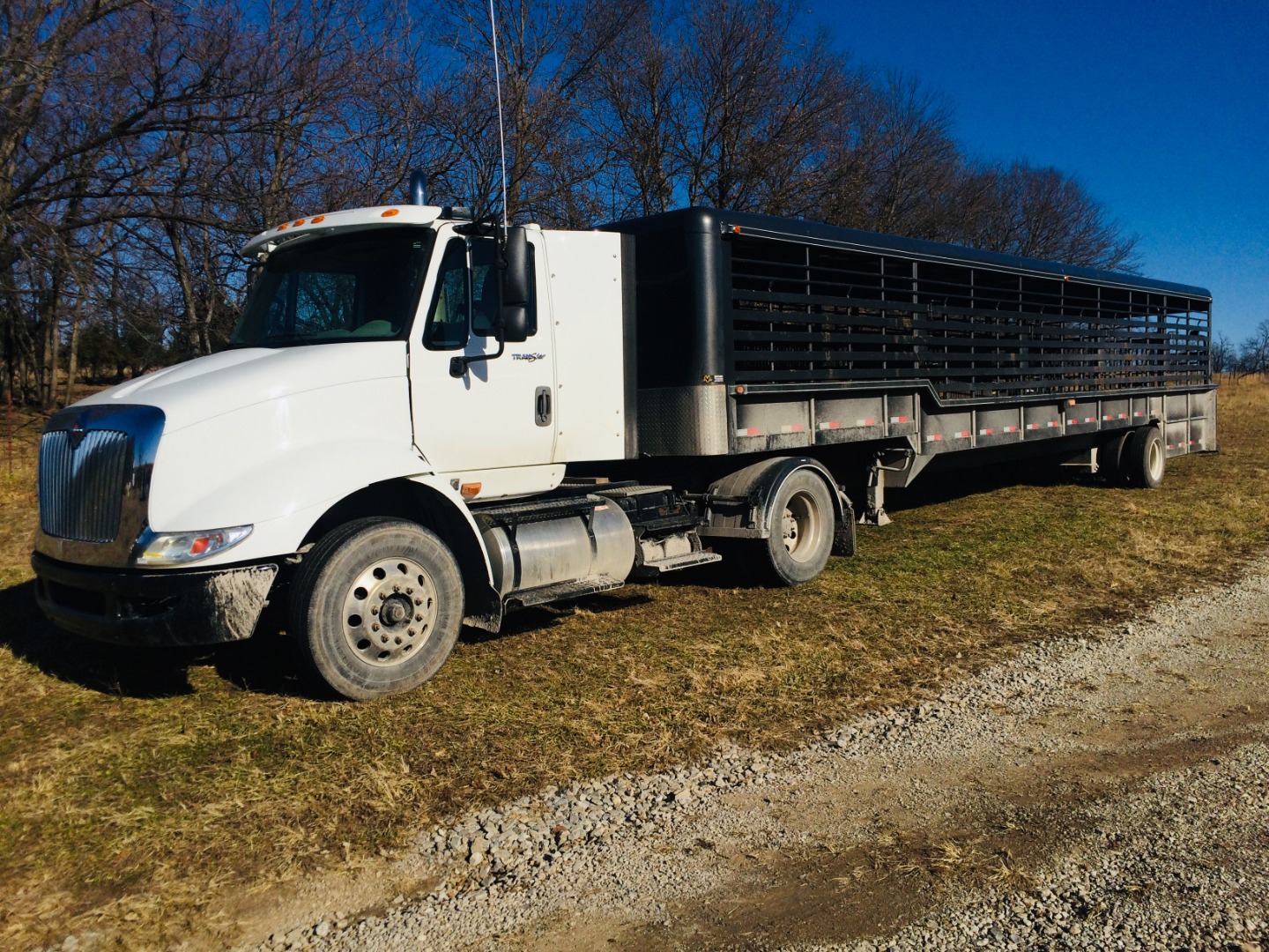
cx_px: 634
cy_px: 476
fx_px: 1063
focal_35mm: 29
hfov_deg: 61.7
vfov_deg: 48.2
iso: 40
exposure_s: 1/5882
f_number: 2.2
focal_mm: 4.15
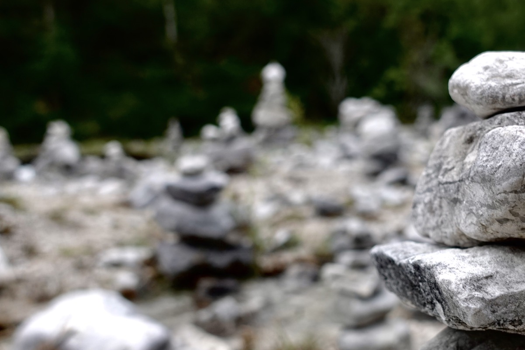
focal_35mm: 46
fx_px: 671
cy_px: 236
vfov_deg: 29.0
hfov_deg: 41.8
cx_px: 377
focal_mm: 9.4
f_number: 2.8
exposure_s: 1/80
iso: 80
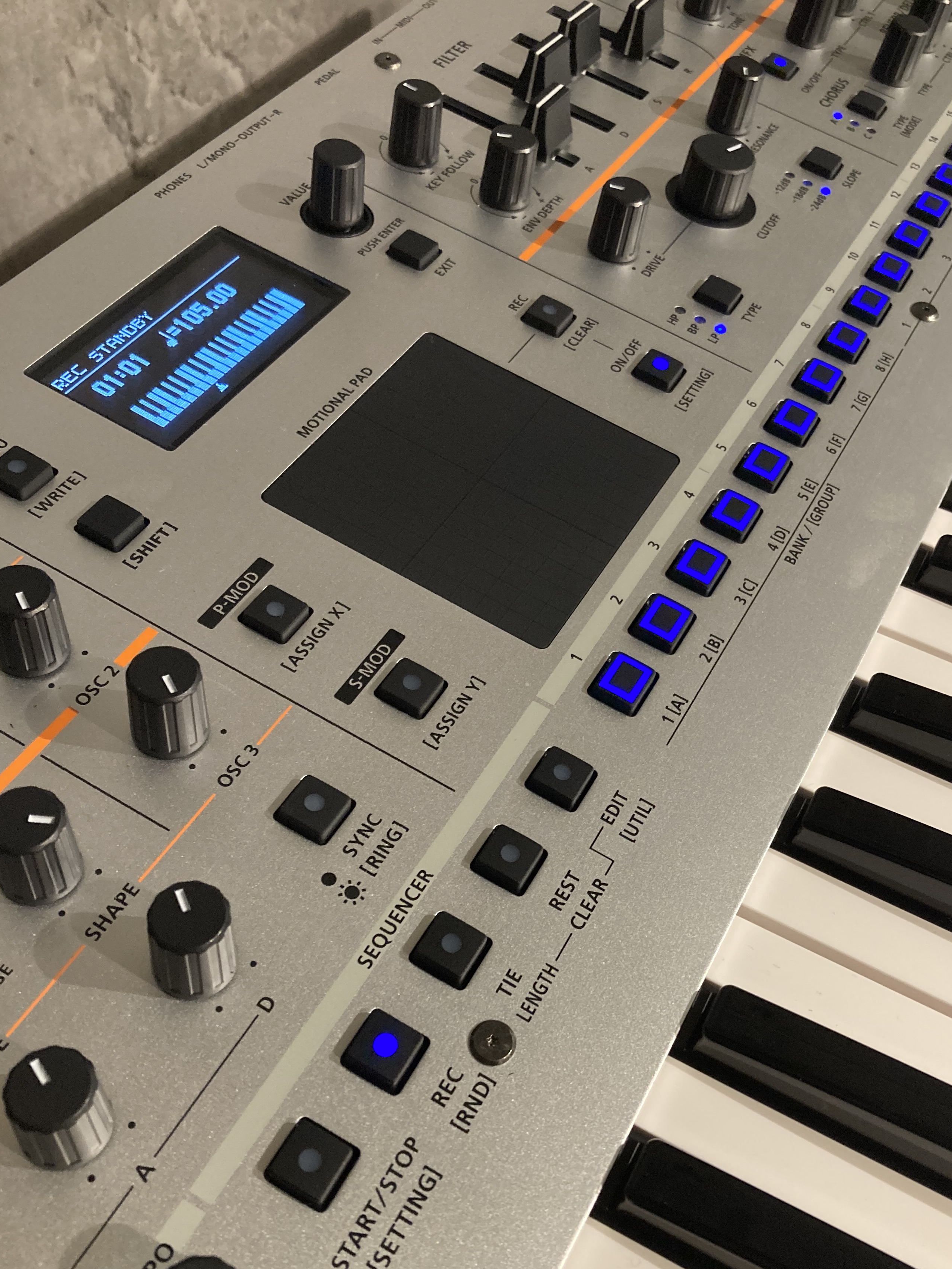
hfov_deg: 42.8
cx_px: 547
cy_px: 742
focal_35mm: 33
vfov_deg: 55.1
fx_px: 1210
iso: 200
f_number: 1.8
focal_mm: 3.99
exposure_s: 1/52
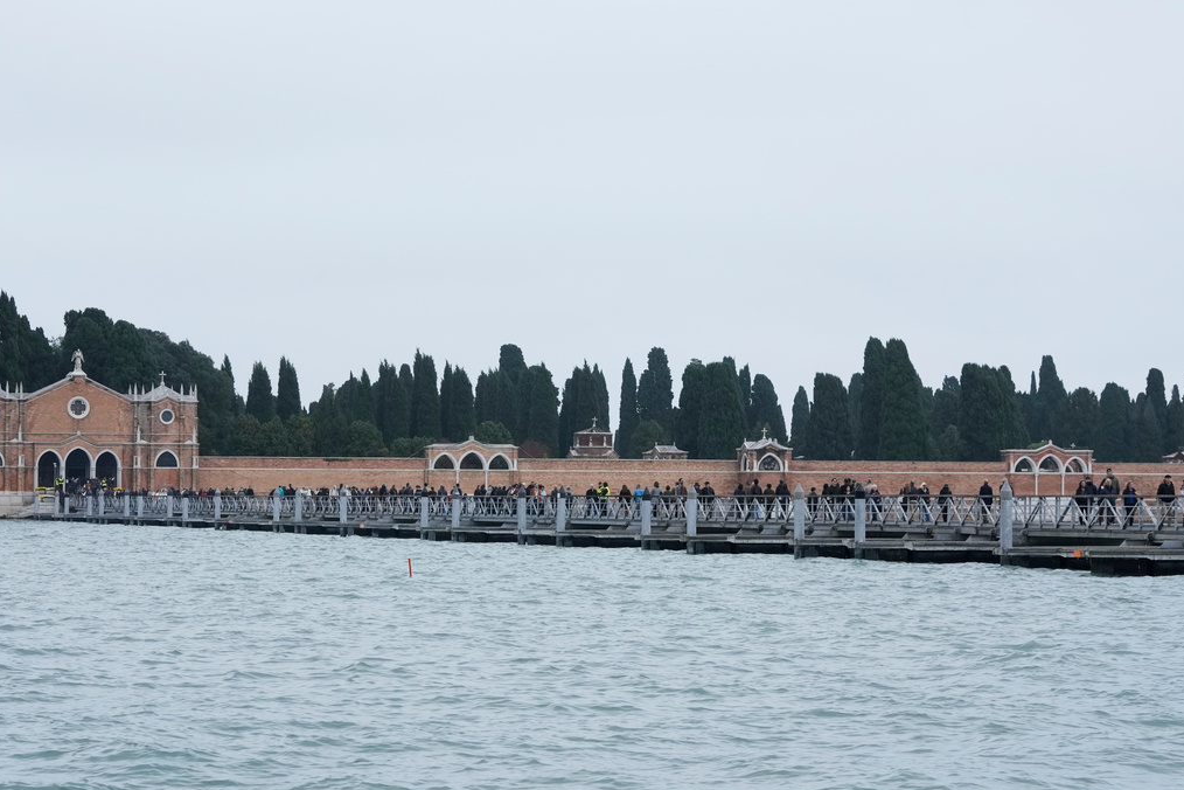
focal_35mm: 106
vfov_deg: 12.9
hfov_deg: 19.3
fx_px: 3486
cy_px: 397
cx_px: 593
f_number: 7.1
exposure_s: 1/1600
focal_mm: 70
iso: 800
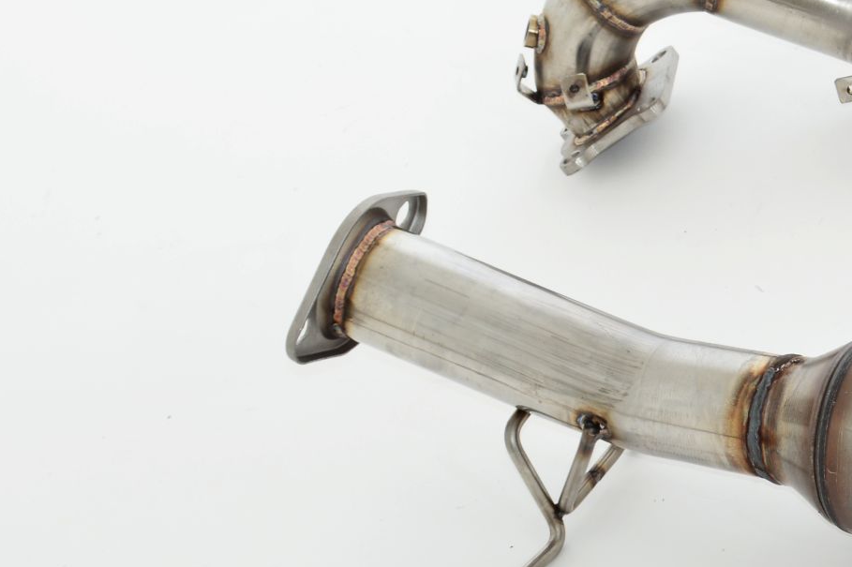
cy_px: 254
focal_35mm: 152
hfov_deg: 13.3
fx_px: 3595
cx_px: 837
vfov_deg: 9.0
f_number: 10
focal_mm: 48
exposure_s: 1/200
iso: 200
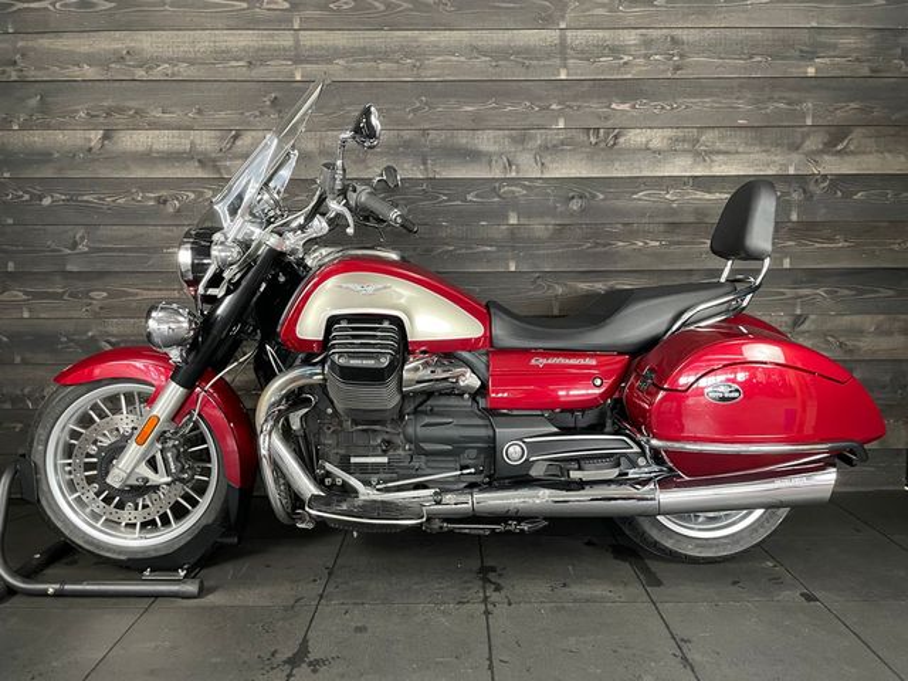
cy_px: 340
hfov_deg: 67.3
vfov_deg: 53.1
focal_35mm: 26
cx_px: 454
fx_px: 682
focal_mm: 4.2
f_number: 1.6
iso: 400
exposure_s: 1/33
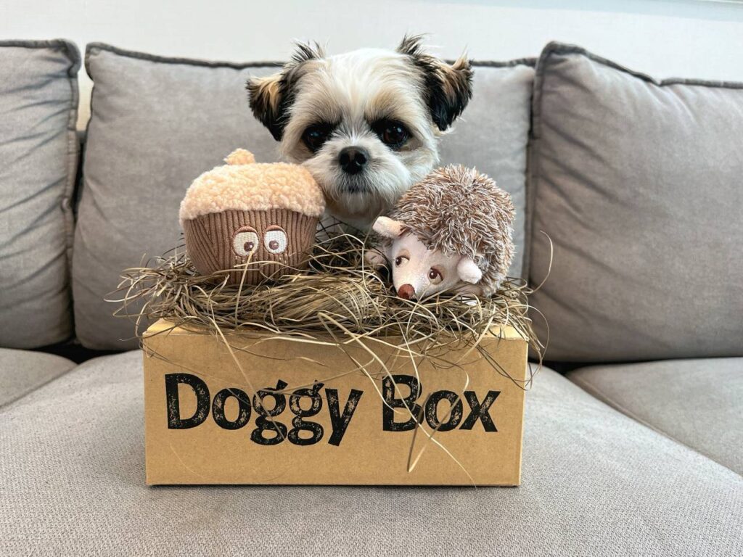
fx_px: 558
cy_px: 278
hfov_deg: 67.3
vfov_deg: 53.1
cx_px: 372
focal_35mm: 26
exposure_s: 1/50
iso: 200
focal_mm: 5.1
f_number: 1.6
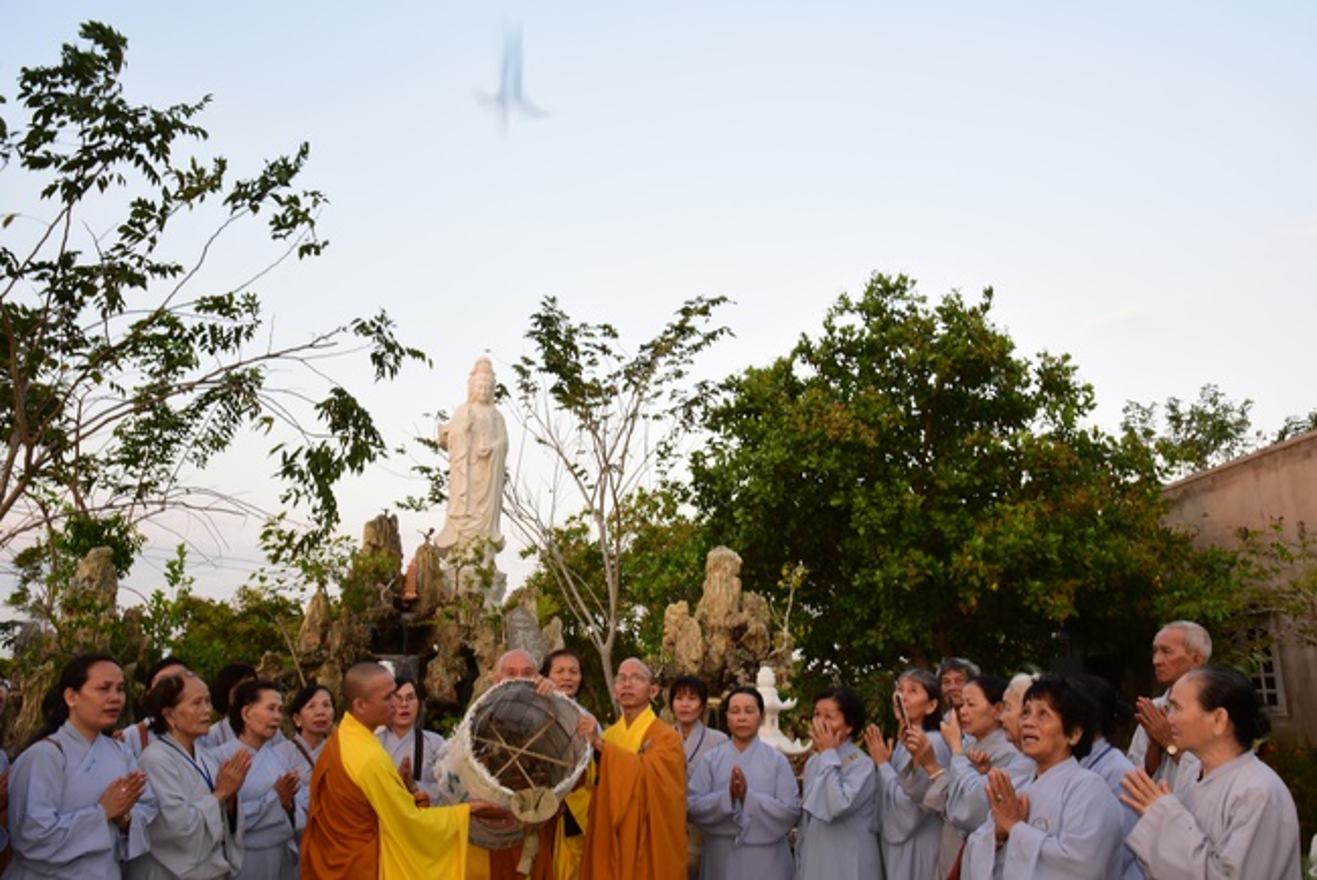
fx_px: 1135
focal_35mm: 31
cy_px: 440
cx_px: 658
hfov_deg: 60.3
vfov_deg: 42.4
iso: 1600
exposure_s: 1/30
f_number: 22
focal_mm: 31
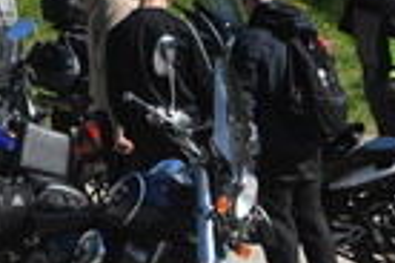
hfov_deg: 9.7
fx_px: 2288
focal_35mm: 209
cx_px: -80
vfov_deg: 6.6
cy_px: 63
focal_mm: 45
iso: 1250
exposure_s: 1/8000
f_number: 4
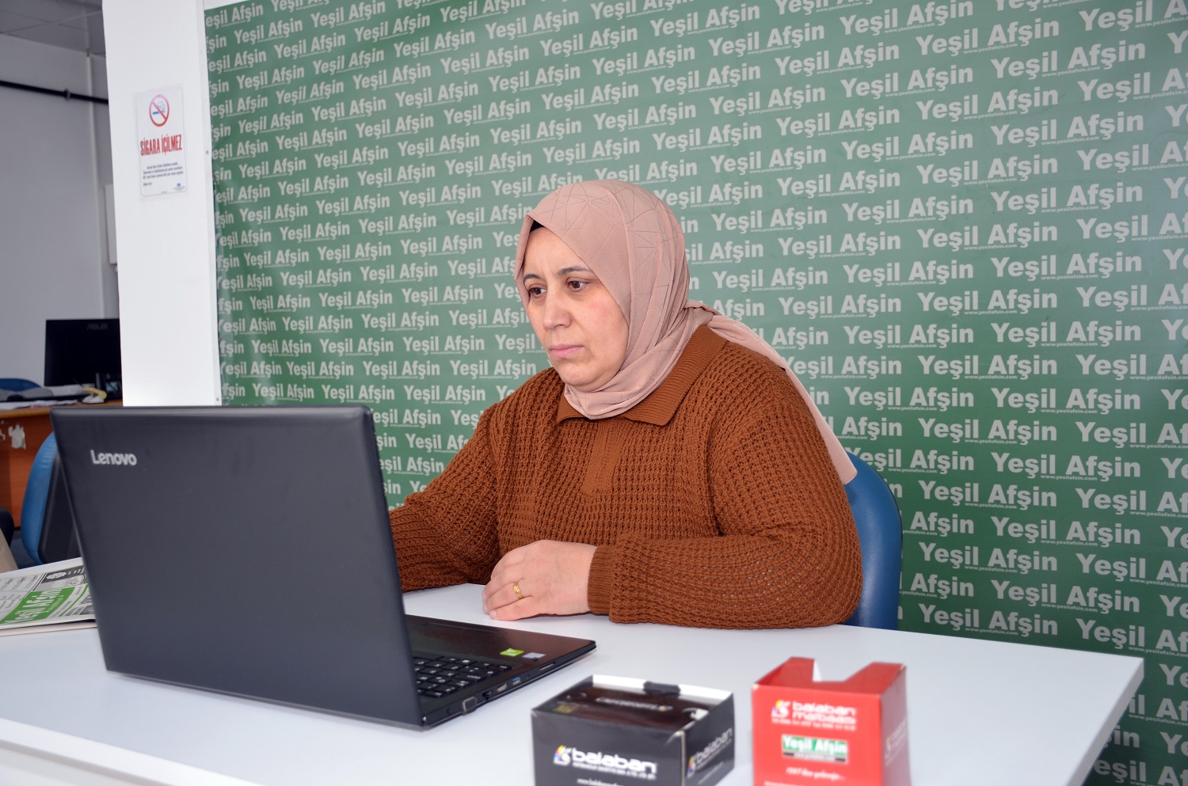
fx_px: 1185
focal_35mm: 36
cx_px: 594
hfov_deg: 53.2
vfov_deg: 36.7
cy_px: 393
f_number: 4
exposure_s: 1/60
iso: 250
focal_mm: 24
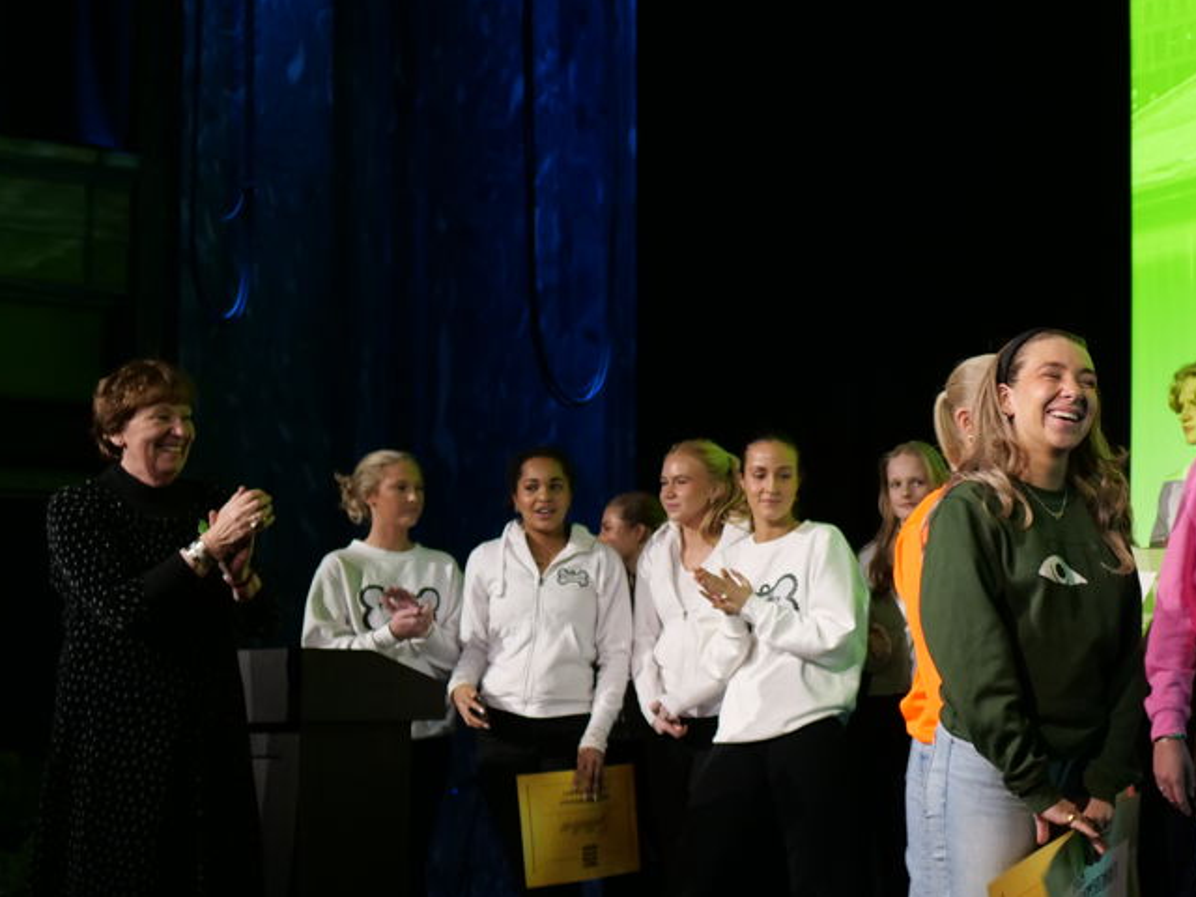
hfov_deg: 27.6
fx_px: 2349
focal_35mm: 68
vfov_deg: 21.6
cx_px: 1071
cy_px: 529
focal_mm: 16
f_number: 1.6
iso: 400
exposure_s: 1/100
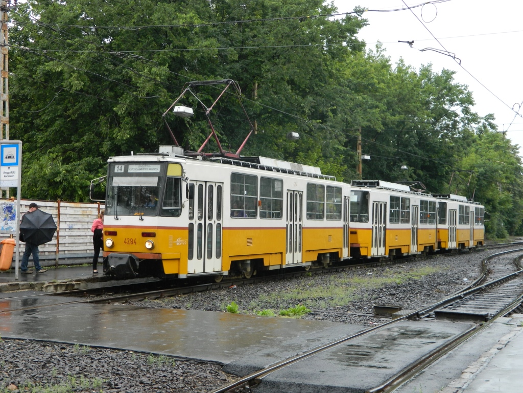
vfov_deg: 25.7
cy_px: 196
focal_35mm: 57
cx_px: 262
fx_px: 861
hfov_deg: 33.8
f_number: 3.8
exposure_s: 1/100
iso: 80
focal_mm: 10.2
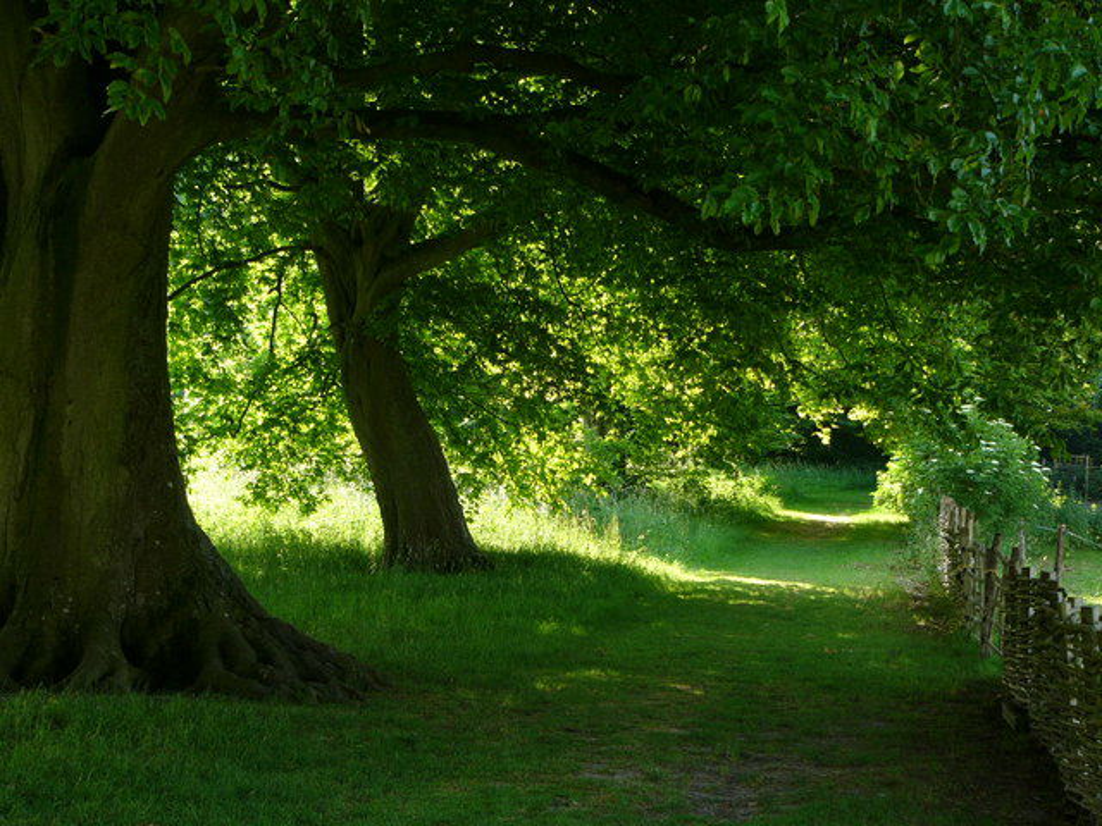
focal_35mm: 72
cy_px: 413
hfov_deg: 27.0
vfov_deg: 20.4
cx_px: 551
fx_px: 2292
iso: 50
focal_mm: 12.1
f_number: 3.3
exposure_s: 1/100
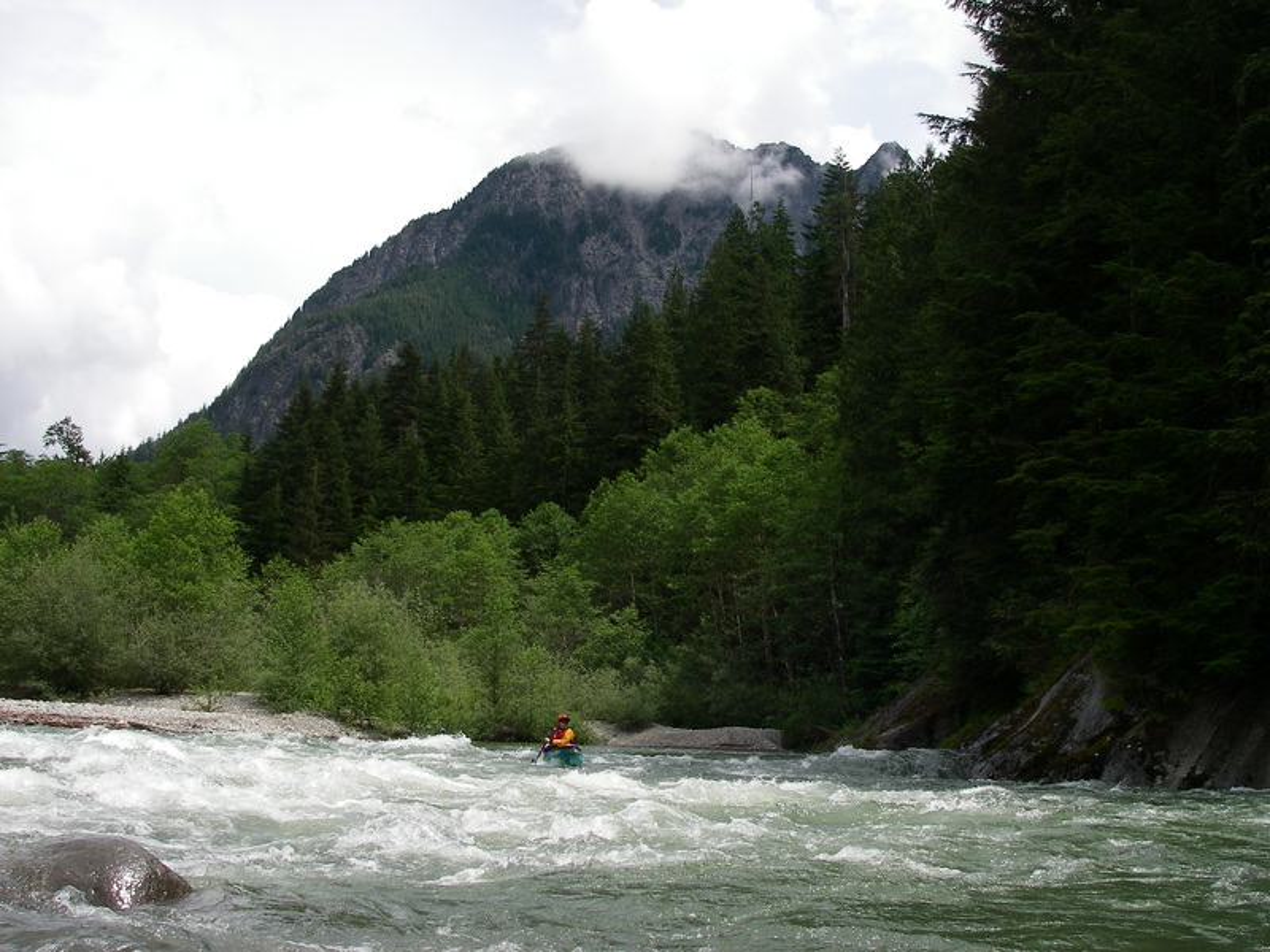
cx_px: 635
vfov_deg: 37.7
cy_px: 476
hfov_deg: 49.0
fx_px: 1394
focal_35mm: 38
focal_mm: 6.3
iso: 64
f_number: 6.6
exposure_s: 1/200
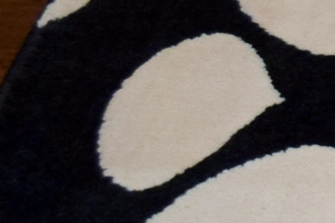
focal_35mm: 284
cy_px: 86
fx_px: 2642
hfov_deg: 6.4
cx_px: 1139
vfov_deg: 4.8
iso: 900
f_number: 4
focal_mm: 24
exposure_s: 1/60
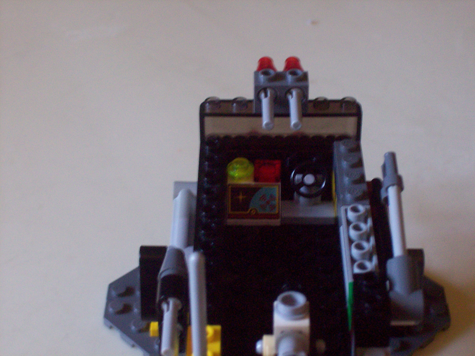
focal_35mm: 87
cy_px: 178
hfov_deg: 22.5
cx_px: 238
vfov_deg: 17.0
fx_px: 1193
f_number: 4.3
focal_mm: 14.3
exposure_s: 1/8
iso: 160
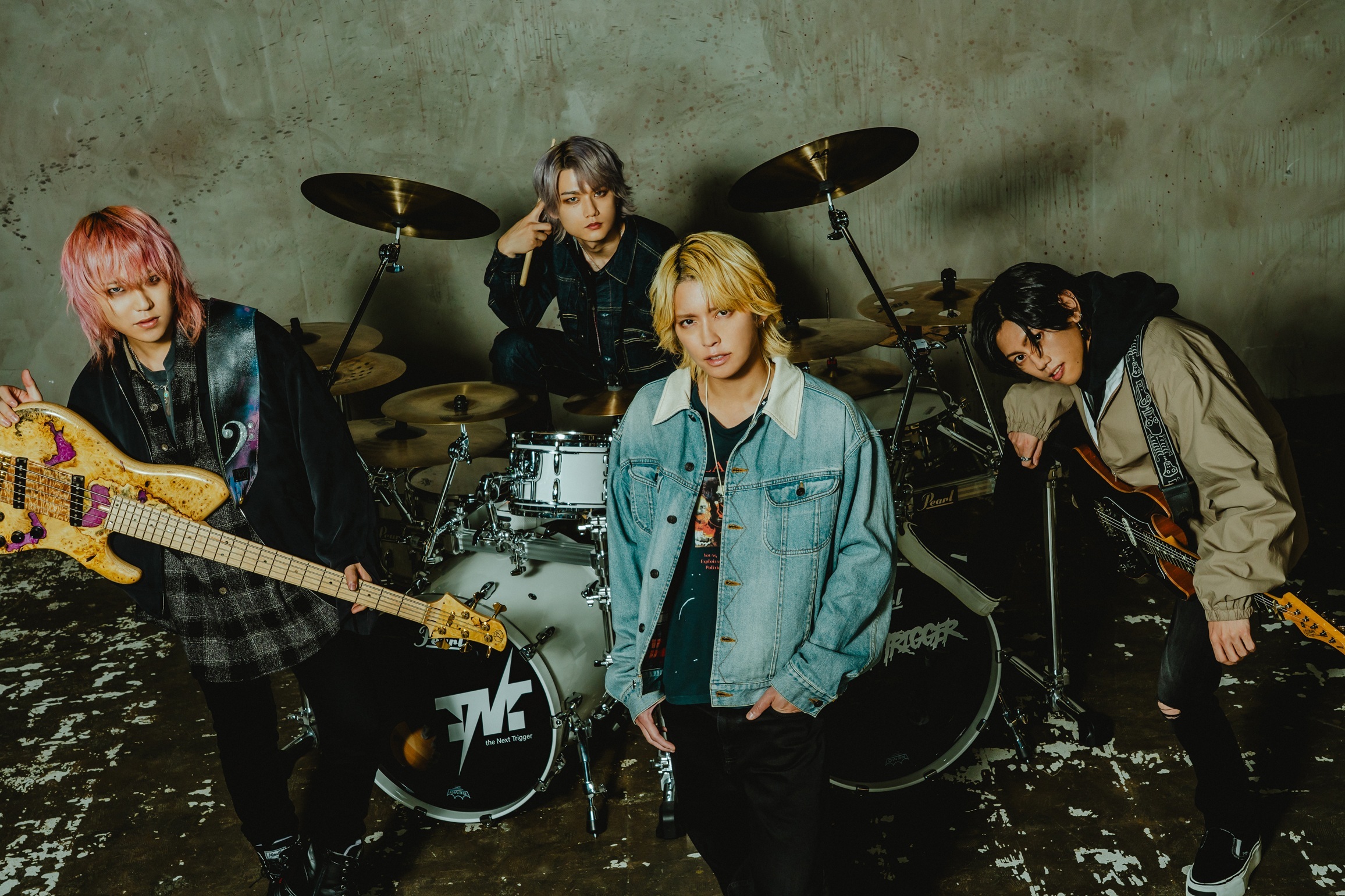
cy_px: 448
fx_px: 2129
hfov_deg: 35.1
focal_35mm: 57
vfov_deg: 23.8
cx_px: 672
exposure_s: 1/125
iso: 500
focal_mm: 57
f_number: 10
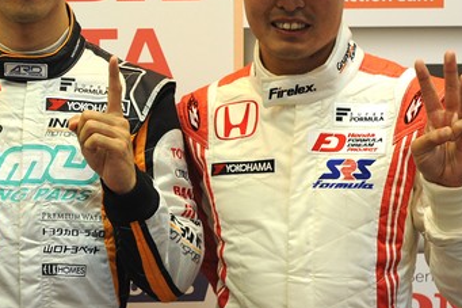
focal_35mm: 74
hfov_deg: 26.2
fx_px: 949
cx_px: 23
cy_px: 110
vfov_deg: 18.4
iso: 1600
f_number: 4
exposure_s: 1/125
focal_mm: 35
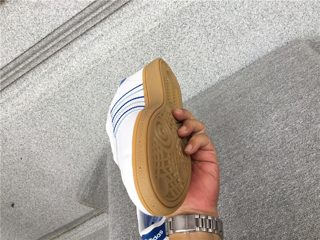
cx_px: 160
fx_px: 287
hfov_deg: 58.4
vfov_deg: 45.4
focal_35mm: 31
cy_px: 120
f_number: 2.4
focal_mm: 3.3
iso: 25
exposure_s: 1/102
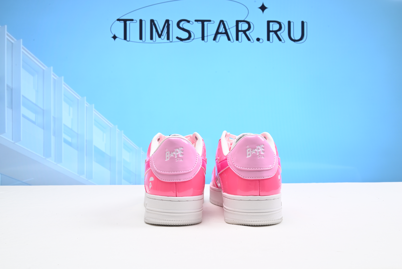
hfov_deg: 51.9
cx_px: 201
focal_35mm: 37
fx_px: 413
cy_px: 134
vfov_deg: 36.0
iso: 100
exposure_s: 1/2
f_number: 16
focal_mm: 37
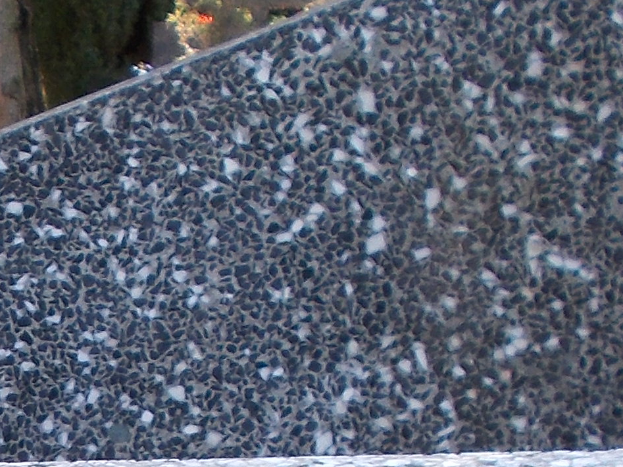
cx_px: -299
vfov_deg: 9.7
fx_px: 2627
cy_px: 821
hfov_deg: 12.8
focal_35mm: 146
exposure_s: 1/80
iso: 80
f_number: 3.4
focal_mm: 5.3
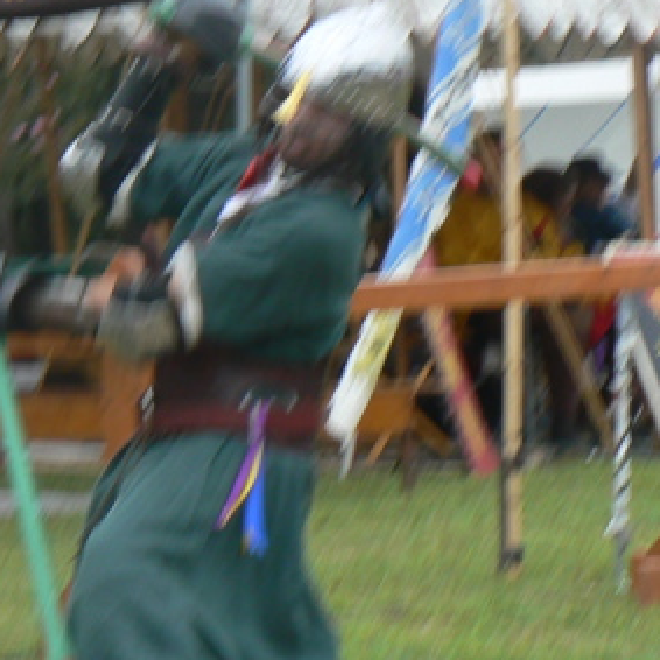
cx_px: 72
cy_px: 203
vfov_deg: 6.4
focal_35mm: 272
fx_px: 5867
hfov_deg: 6.4
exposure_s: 1/160
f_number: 5.6
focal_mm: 18.2
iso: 80
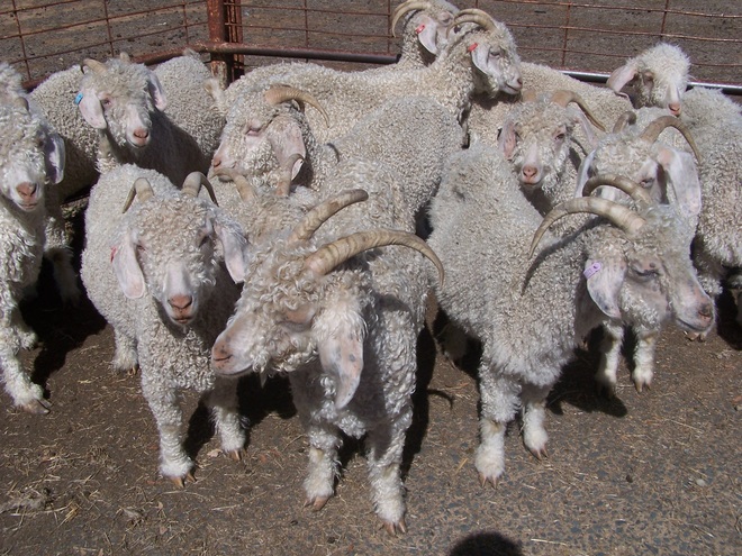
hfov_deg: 49.0
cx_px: 371
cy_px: 278
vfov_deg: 37.7
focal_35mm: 38
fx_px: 815
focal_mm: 6.3
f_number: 5.6
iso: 80
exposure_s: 1/1000
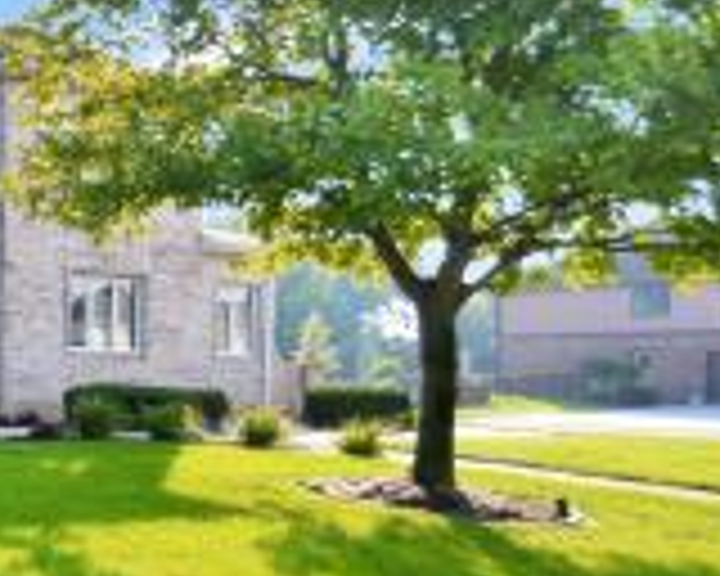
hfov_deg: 31.4
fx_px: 959
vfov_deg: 33.3
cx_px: -225
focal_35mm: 45
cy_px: 360
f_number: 8
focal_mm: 11.5
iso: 400
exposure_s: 1/1250
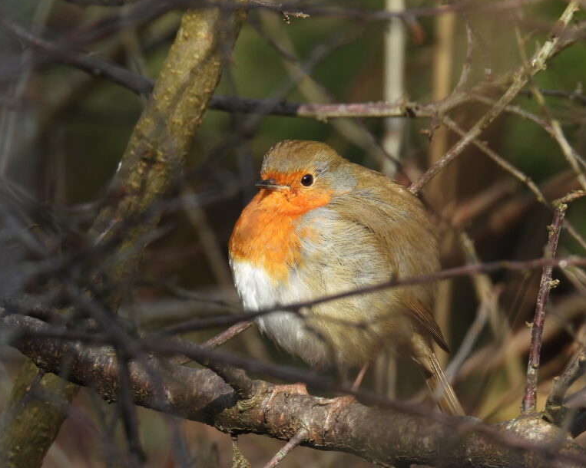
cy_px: 253
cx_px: 325
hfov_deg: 2.5
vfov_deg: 2.0
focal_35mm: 786
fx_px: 13628
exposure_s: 1/250
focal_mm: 107
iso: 140
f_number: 5
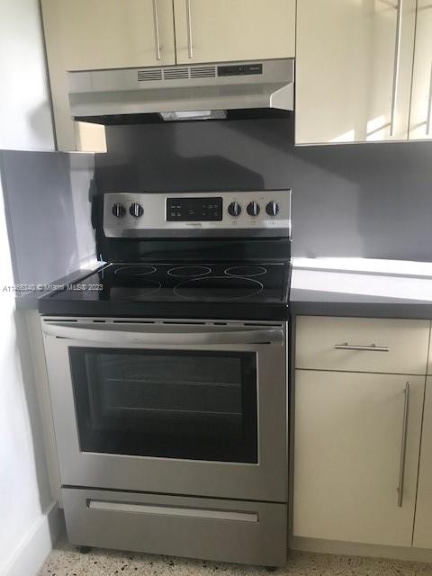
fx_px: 466
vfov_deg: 63.4
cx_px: 216
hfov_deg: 49.7
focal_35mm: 28
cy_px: 288
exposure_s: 1/30
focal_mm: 3.99
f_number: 1.8
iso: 20
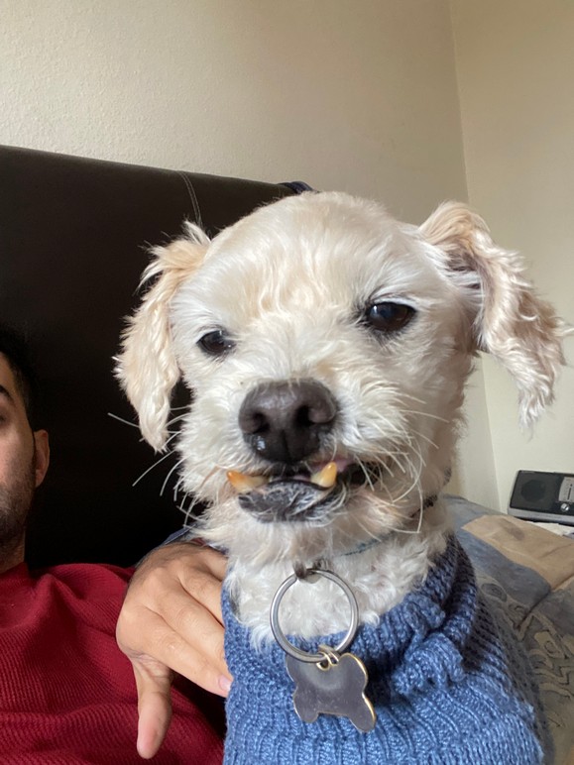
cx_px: 287
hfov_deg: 46.8
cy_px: 382
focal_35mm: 30
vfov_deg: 60.0
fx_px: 663
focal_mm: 2.71
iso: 250
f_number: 2.2
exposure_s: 1/60
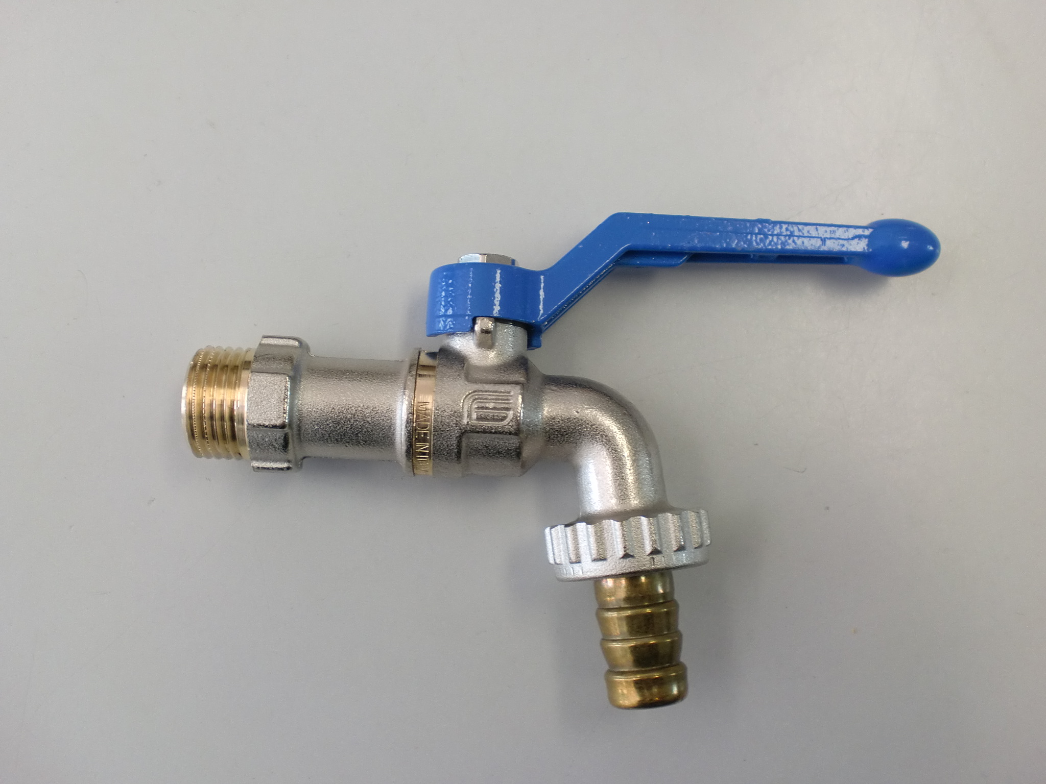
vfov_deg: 40.7
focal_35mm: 35
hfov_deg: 52.6
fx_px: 1058
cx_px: 523
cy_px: 392
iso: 100
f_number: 3.1
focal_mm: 6.3
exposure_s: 1/60
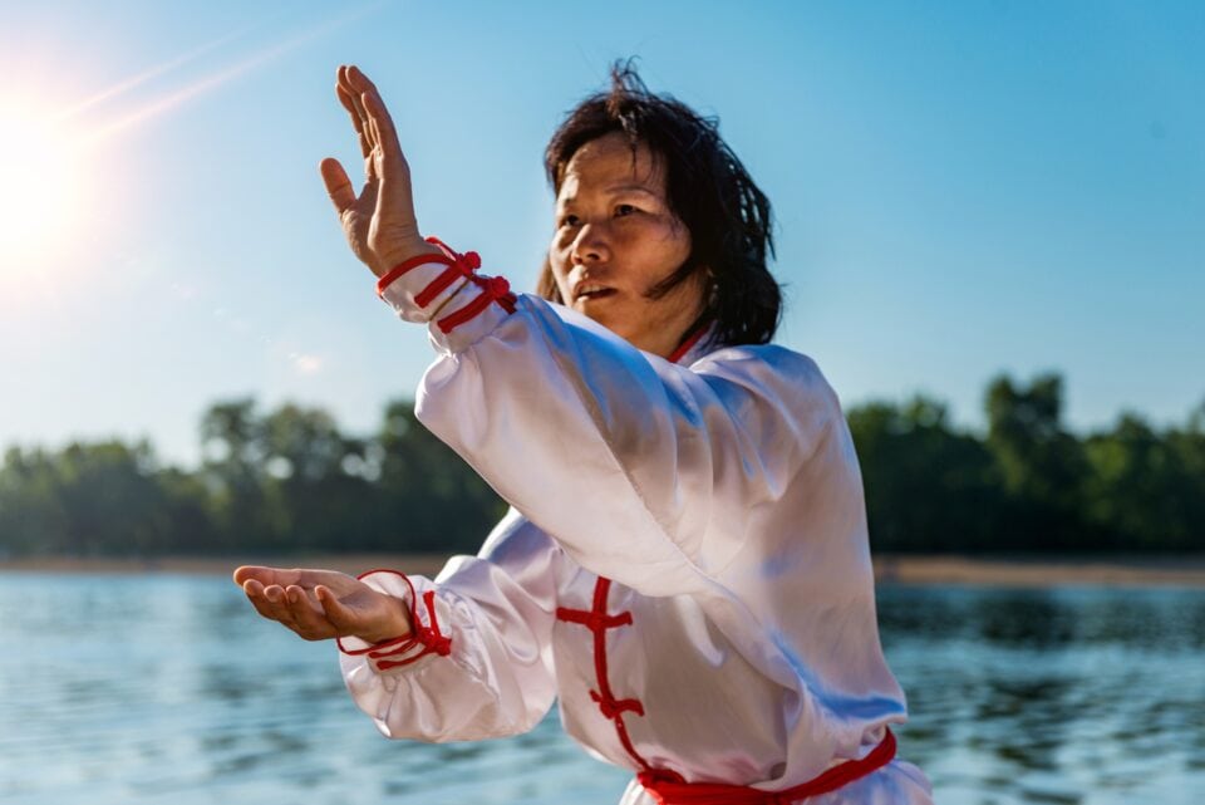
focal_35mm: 70
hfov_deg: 28.8
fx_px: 2344
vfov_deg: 19.5
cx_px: 602
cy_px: 402
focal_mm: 70
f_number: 4.5
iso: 100
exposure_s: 1/500
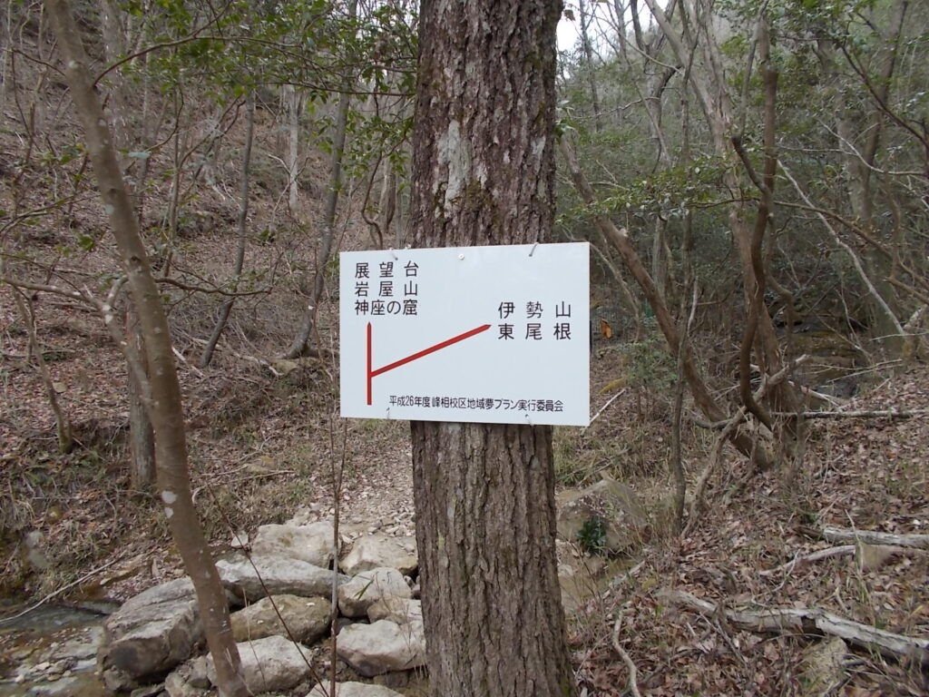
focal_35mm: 26
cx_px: 464
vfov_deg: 53.1
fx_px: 698
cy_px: 348
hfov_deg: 67.3
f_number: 3.2
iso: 80
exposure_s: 1/125
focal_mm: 4.6
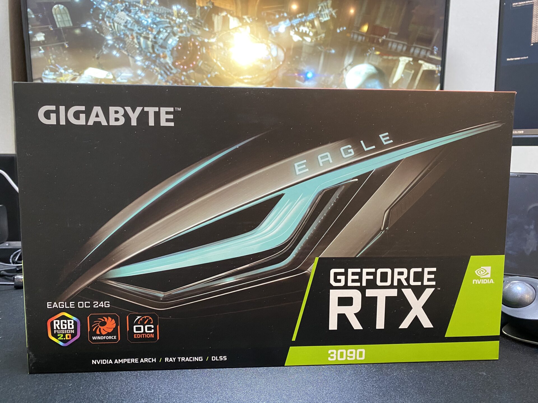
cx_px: 269
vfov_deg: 53.1
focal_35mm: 26
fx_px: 404
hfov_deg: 67.3
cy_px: 202
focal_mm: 4.25
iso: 320
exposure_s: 1/33
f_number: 1.8
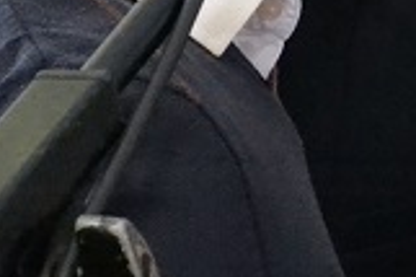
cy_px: 5
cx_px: 1243
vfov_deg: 4.4
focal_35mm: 314
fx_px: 3625
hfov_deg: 6.1
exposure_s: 1/80
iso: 3200
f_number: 6.3
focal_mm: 28
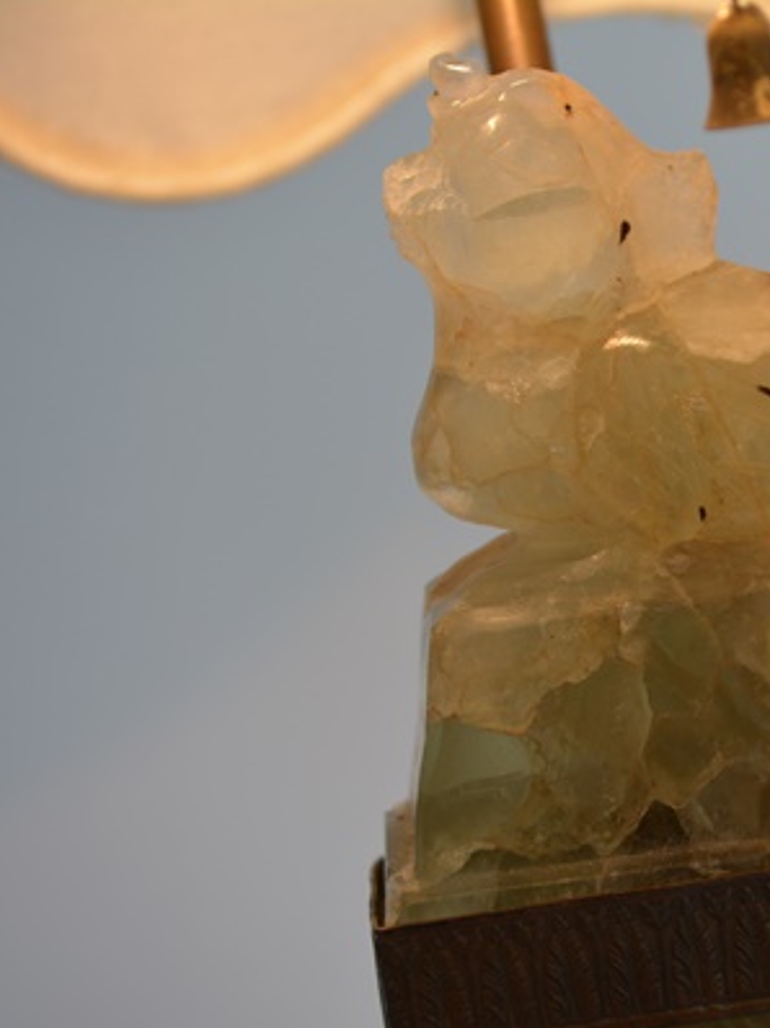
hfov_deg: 16.8
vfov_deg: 22.5
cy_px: 514
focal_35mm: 87
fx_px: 2583
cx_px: 661
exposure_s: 1/160
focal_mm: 40
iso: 200
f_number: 6.3
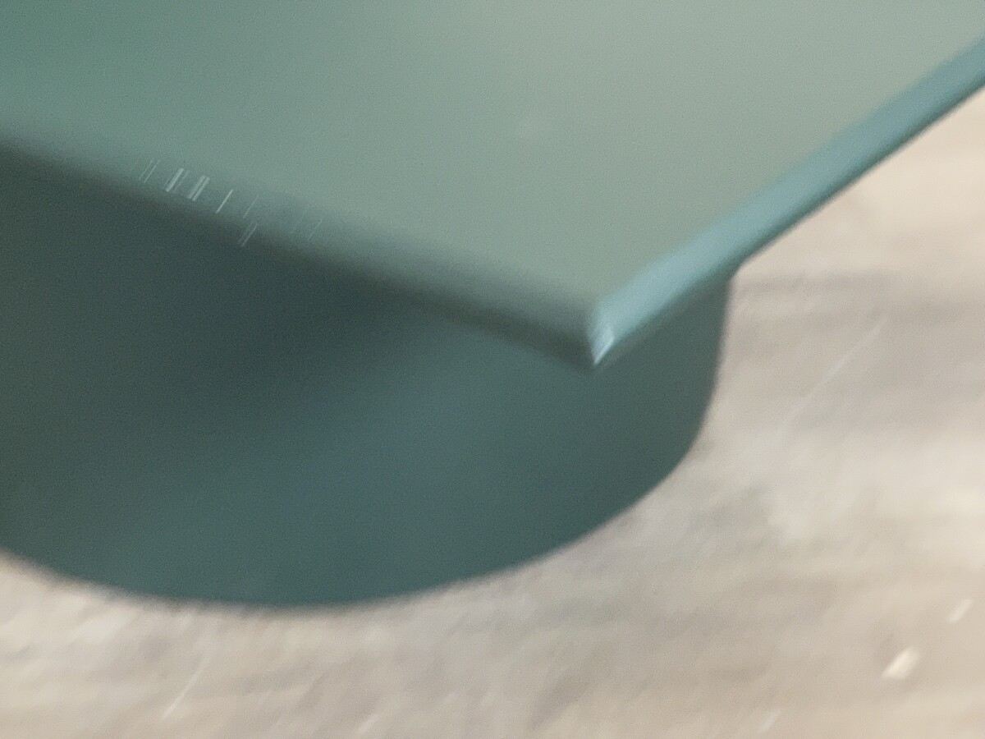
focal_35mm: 64
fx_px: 1821
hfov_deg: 30.3
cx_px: 492
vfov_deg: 22.9
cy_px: 370
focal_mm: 7.5
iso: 320
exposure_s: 1/60
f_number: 2.2
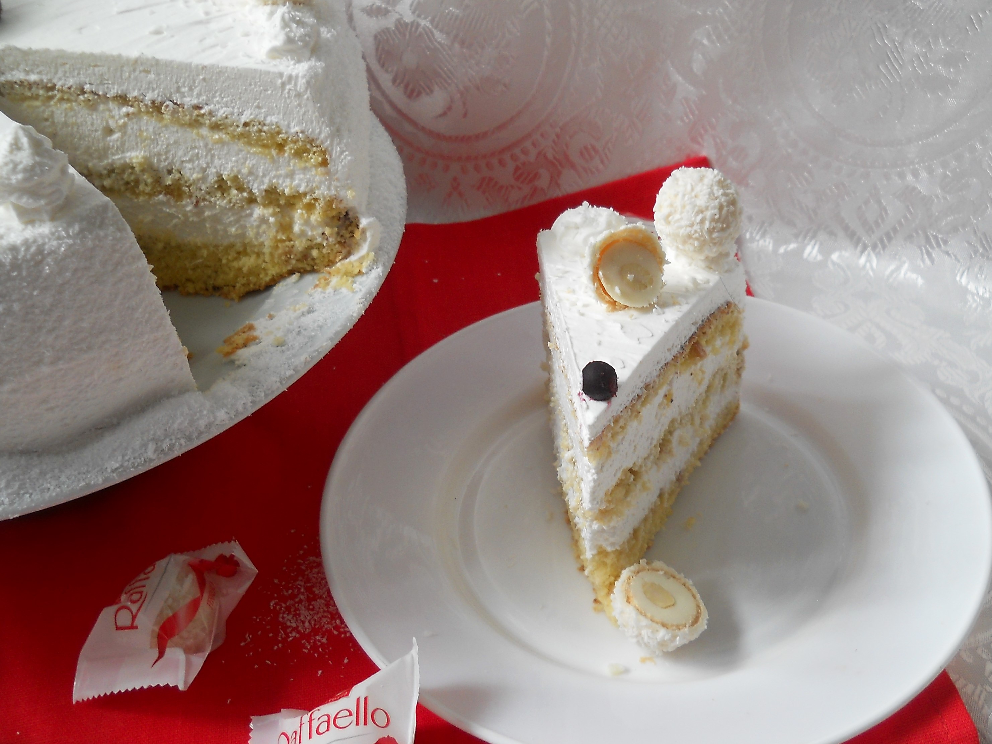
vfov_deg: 35.1
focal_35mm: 41
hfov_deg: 45.8
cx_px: 496
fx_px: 1175
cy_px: 372
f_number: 3.1
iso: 100
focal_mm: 6.72
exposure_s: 1/30
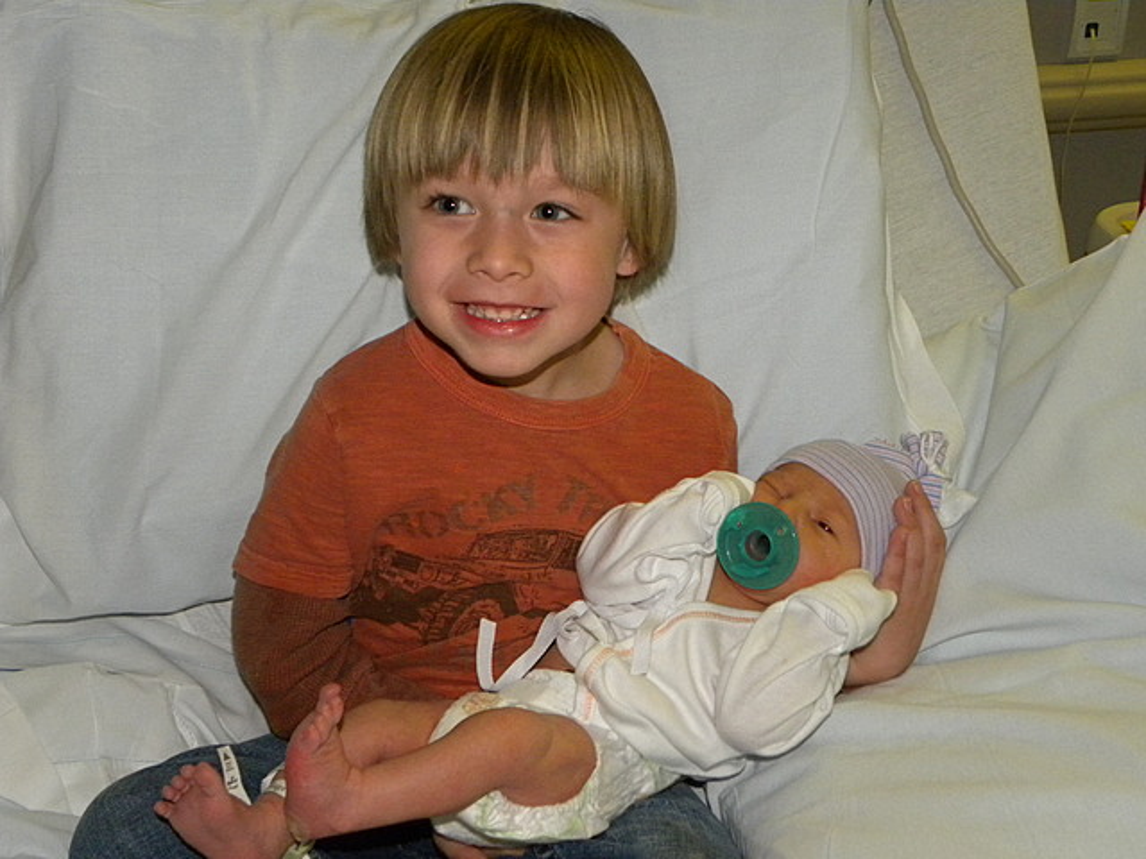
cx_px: 573
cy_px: 430
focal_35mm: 52
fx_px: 1722
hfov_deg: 36.8
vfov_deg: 28.0
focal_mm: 9.2
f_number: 3.5
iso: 400
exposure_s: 1/30
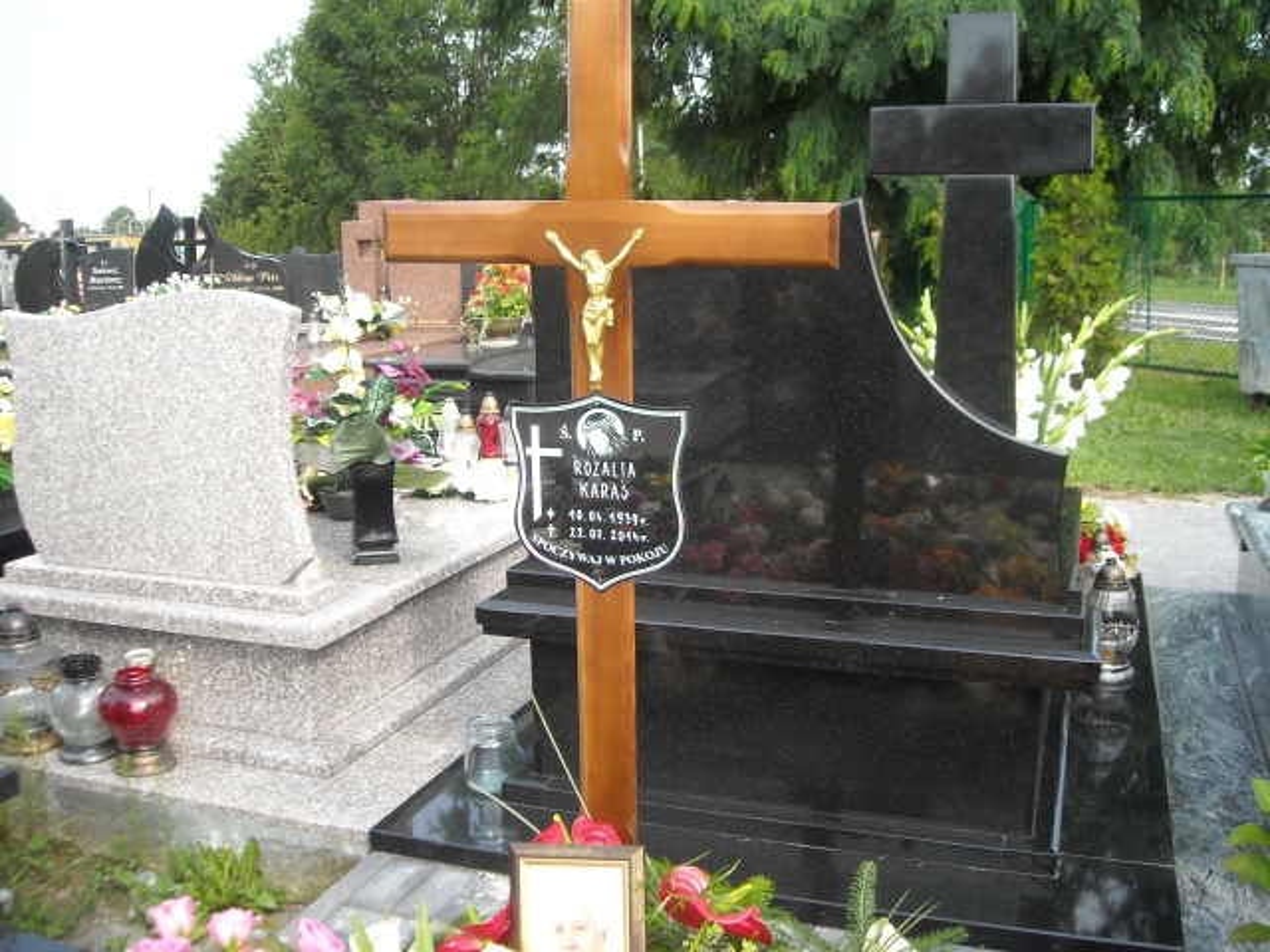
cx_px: 635
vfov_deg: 40.7
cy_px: 476
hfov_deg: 52.6
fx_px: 1284
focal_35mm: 35
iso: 64
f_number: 2.8
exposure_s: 1/239
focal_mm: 5.7
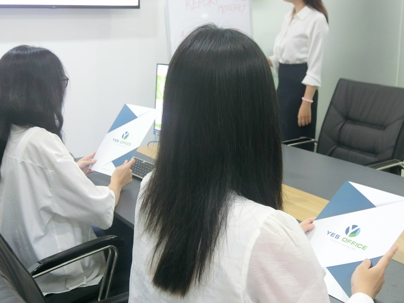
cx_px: 202
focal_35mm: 44
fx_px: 514
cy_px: 152
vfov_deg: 32.9
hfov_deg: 42.9
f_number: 3.5
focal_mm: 9.5
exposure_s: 1/10
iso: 500
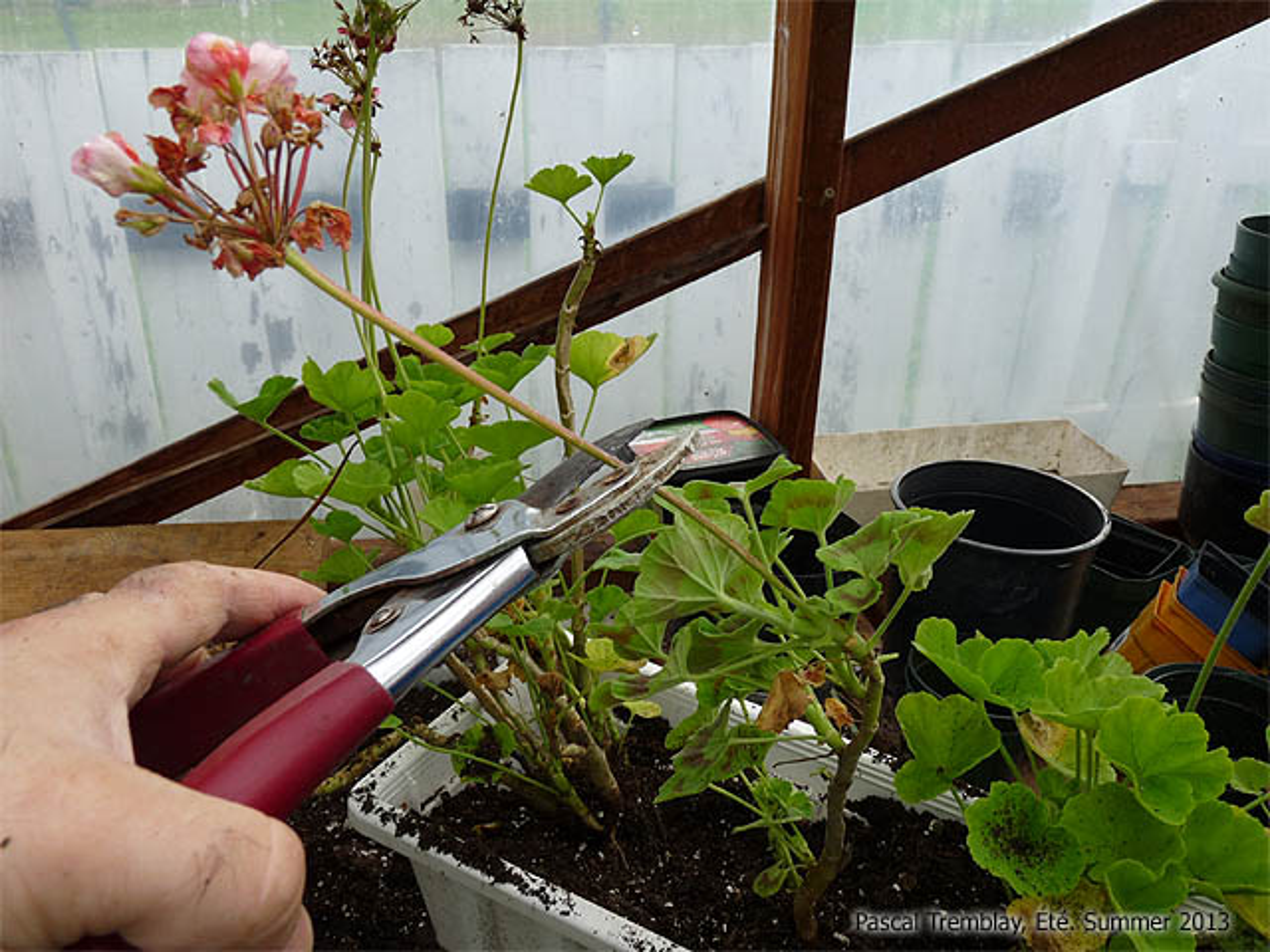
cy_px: 476
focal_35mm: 27
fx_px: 991
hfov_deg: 65.3
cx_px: 635
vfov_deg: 51.4
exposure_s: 1/250
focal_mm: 4.8
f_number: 4
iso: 100
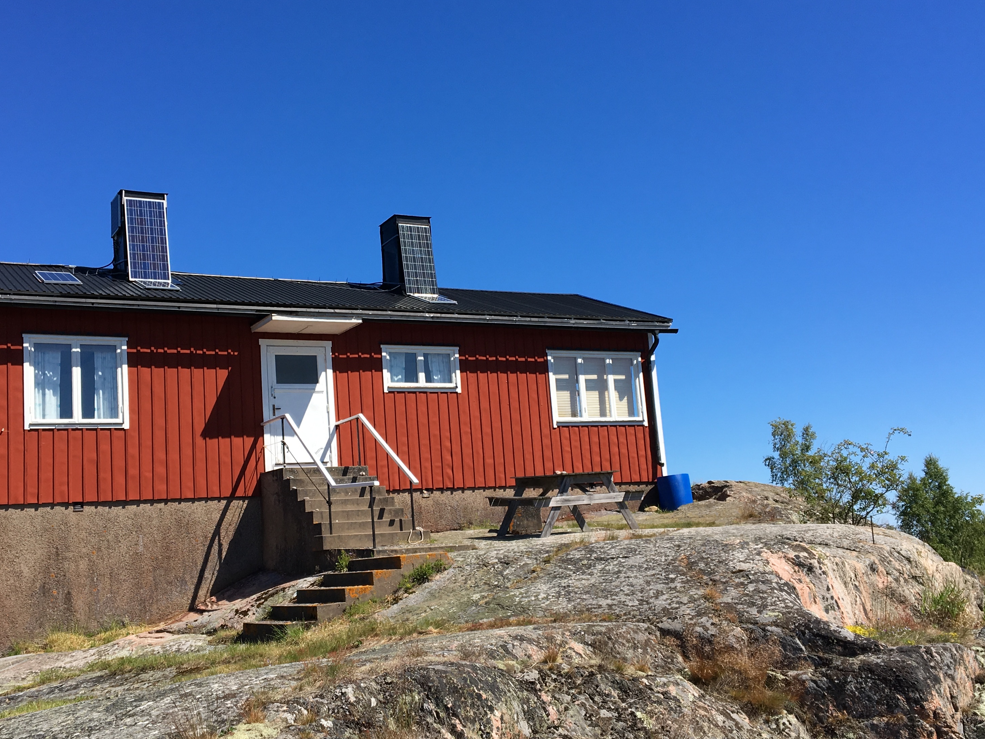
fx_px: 1138
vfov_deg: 35.9
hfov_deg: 46.6
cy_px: 392
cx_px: 417
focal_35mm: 40
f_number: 2.2
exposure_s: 1/1451
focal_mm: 4.15
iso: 25
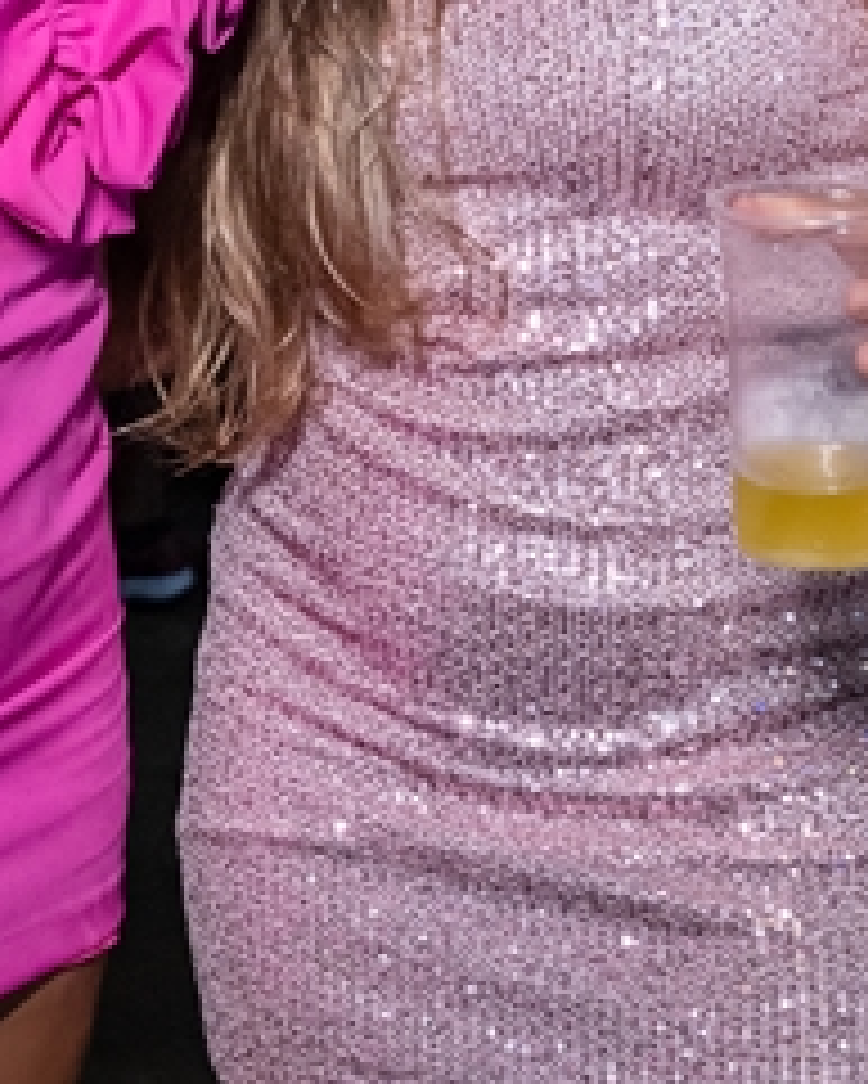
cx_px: 238
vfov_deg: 18.3
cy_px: 200
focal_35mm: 104
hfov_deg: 14.8
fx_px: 3338
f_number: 2.8
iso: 2500
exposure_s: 1/400
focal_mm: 24
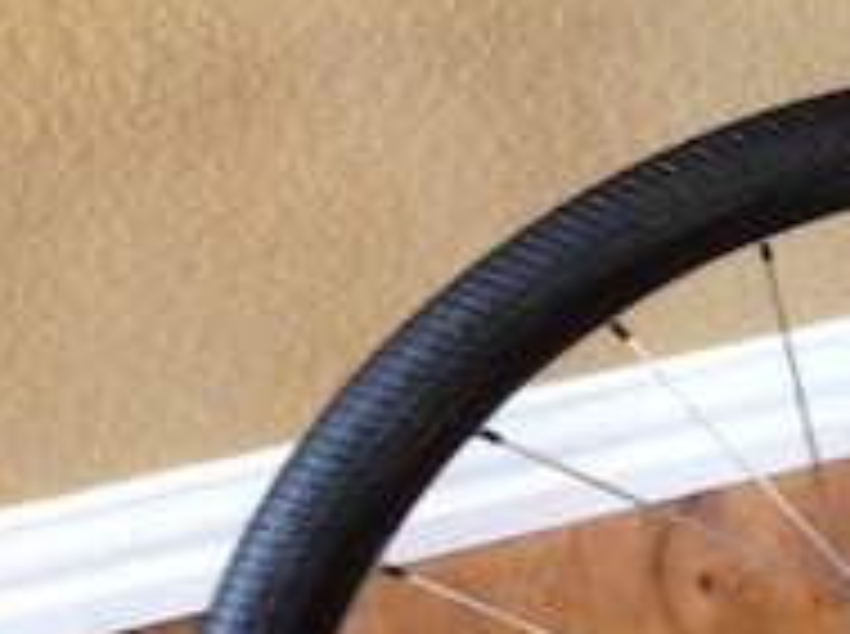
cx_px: 1498
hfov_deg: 12.9
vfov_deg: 10.4
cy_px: -63
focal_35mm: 140
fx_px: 3431
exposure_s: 1/20
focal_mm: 4.12
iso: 250
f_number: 2.4
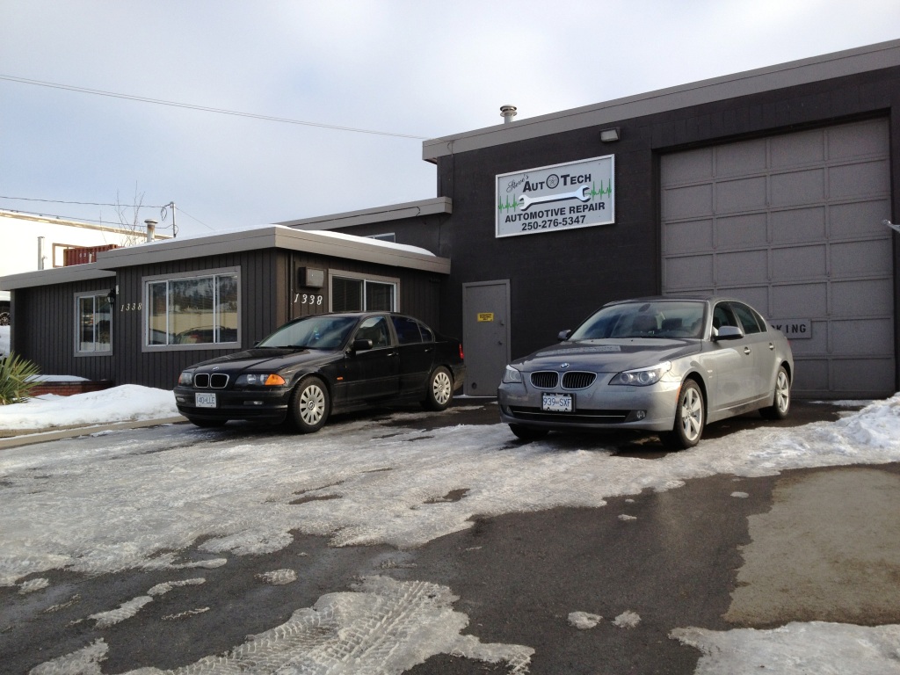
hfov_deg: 52.6
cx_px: 450
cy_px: 338
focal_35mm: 35
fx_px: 910
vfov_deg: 40.7
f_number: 2.4
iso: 50
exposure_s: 1/613
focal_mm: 4.28
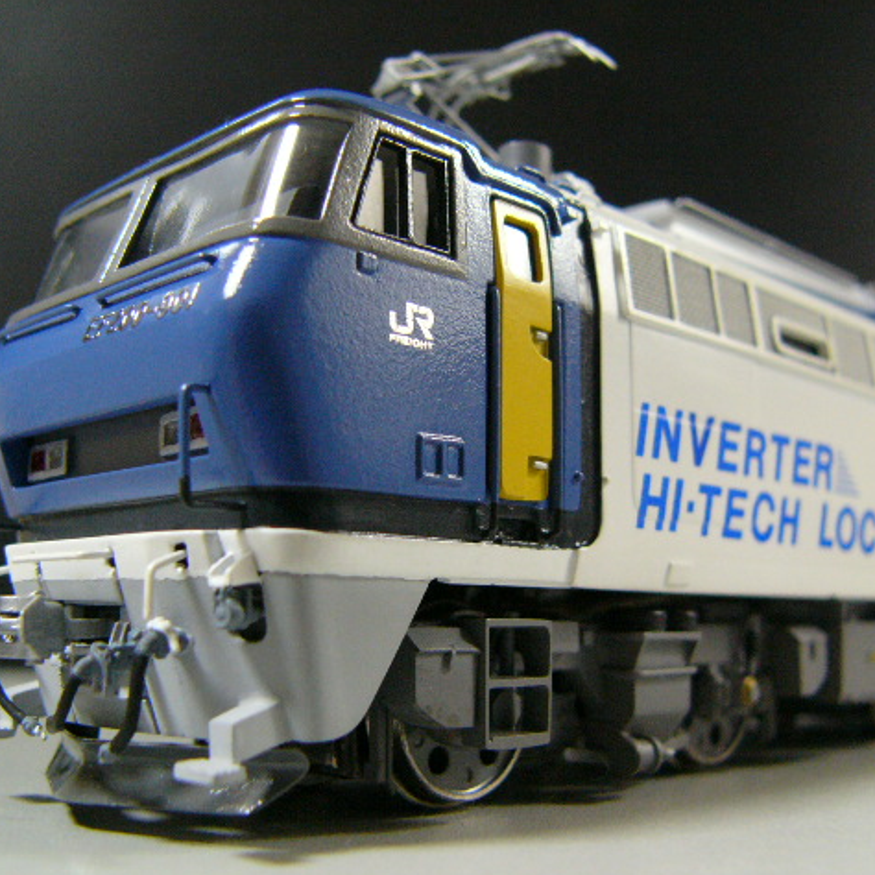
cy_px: 441
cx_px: 449
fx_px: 1230
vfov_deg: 39.2
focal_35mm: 43
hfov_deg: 39.2
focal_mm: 6
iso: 200
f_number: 2.8
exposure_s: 1/13
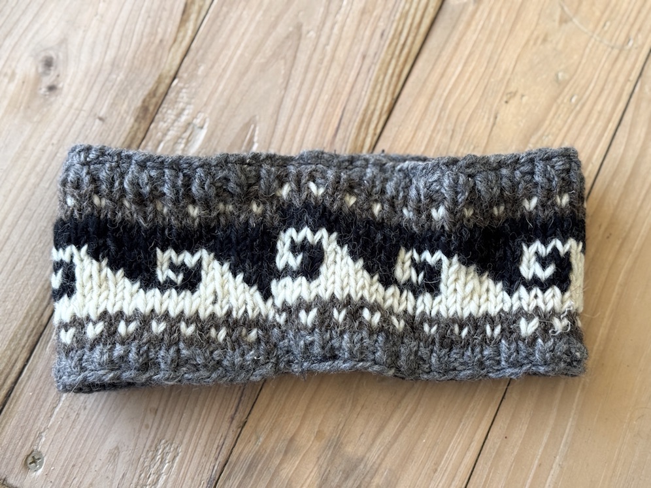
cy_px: 244
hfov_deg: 39.7
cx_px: 326
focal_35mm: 48
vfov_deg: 30.3
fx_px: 903
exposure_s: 1/164
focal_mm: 6.76
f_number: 1.78
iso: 100
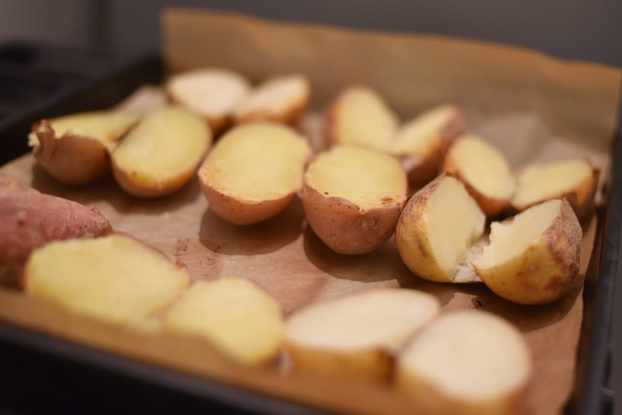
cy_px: 208
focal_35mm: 50
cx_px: 311
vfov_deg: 27.0
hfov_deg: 39.6
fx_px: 864
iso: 800
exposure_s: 1/60
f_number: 1.8
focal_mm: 50
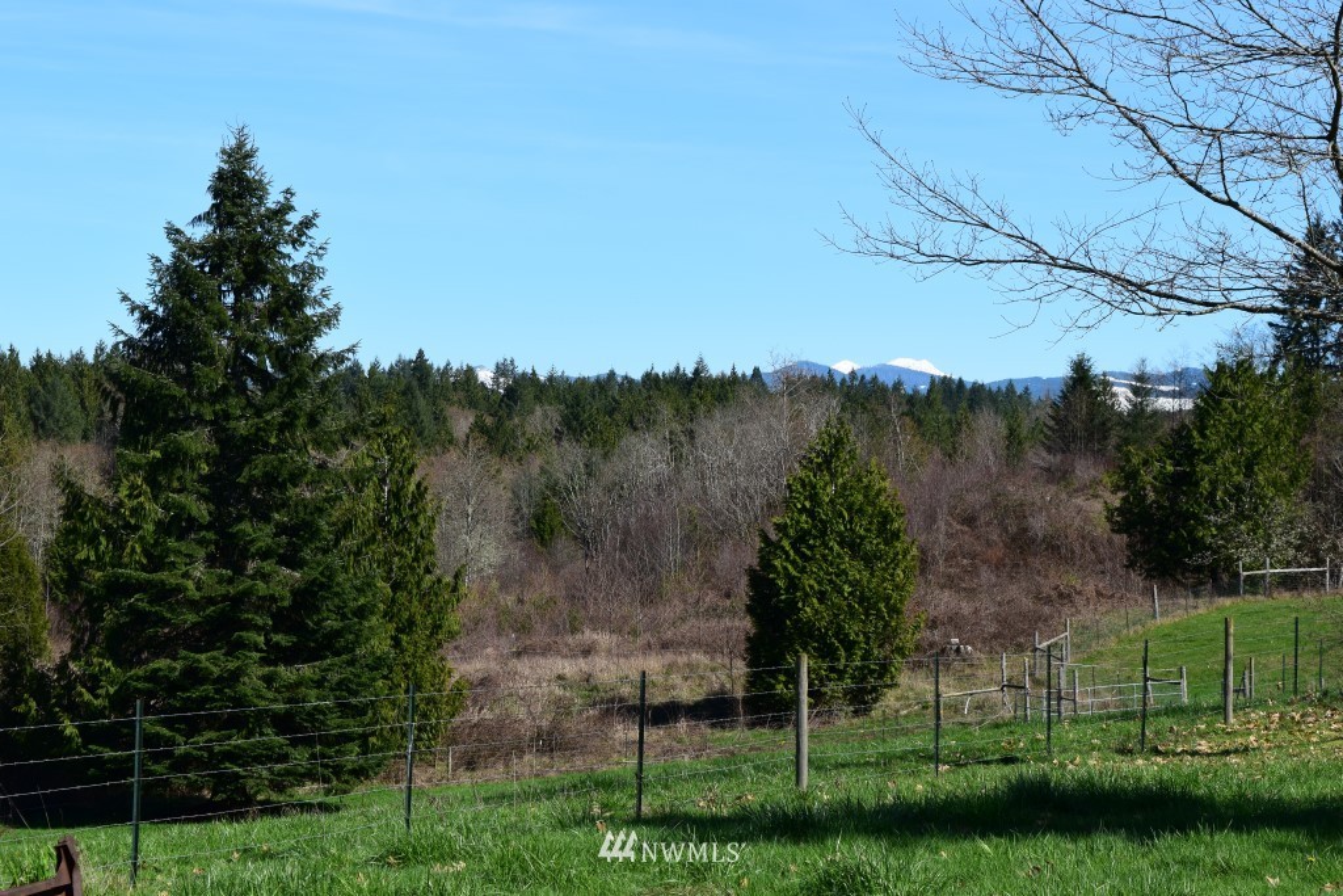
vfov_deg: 16.6
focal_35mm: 82
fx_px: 3078
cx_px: 672
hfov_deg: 24.6
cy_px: 448
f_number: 11
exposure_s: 1/500
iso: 320
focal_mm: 55
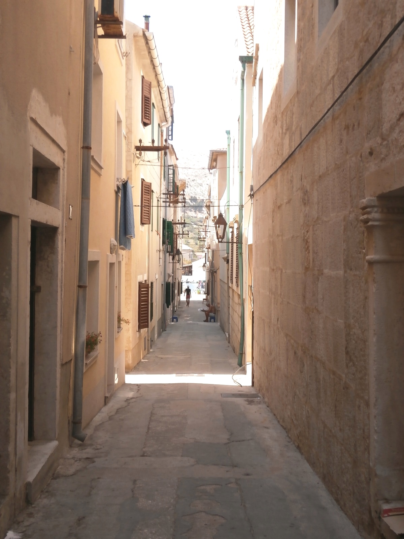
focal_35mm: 47
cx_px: 202
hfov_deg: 30.9
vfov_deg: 40.4
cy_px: 270
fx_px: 731
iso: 80
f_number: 9.7
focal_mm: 8.3
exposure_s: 1/50
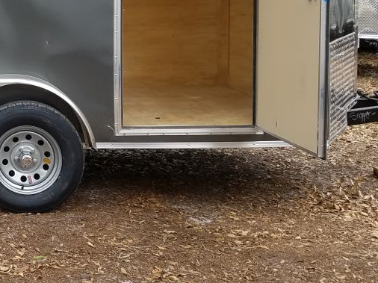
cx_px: -72
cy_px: 27
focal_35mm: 72
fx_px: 786
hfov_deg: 24.6
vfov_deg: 20.0
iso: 50
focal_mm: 4.2
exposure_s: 1/271
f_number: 1.7
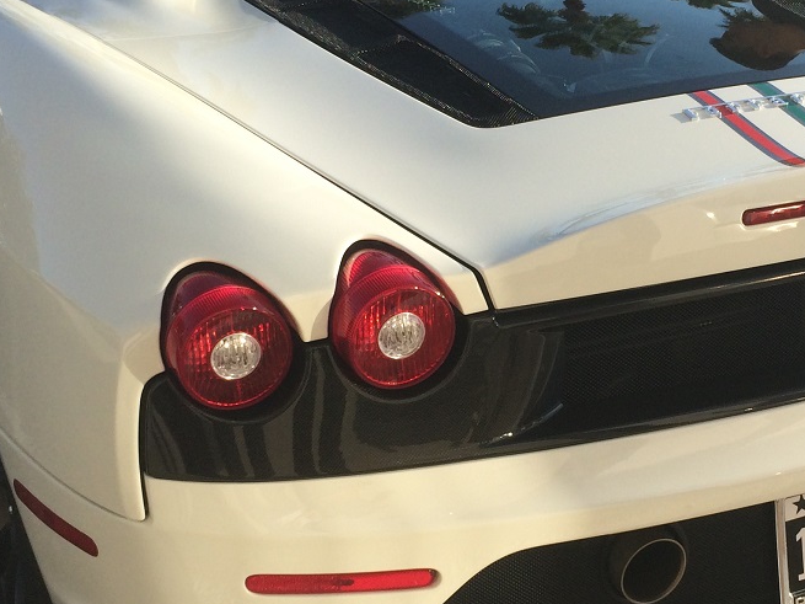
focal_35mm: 62
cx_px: 533
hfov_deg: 31.0
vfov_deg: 23.6
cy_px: 324
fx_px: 1442
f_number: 2.2
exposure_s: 1/1580
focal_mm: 4.15
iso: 32
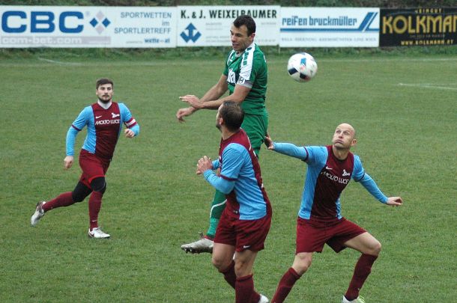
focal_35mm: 168
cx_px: 228
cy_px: 152
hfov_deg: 12.2
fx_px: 2130
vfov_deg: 8.1
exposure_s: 1/400
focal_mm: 112
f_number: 4.2
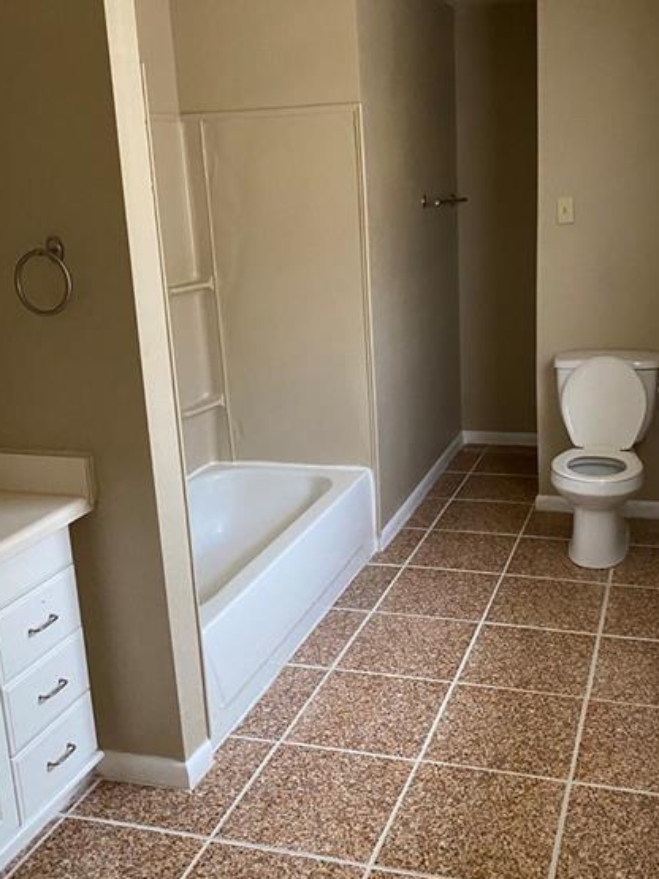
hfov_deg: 39.5
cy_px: 380
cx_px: 396
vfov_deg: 51.2
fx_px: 914
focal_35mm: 36
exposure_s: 1/40
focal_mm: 4.25
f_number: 1.8
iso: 500
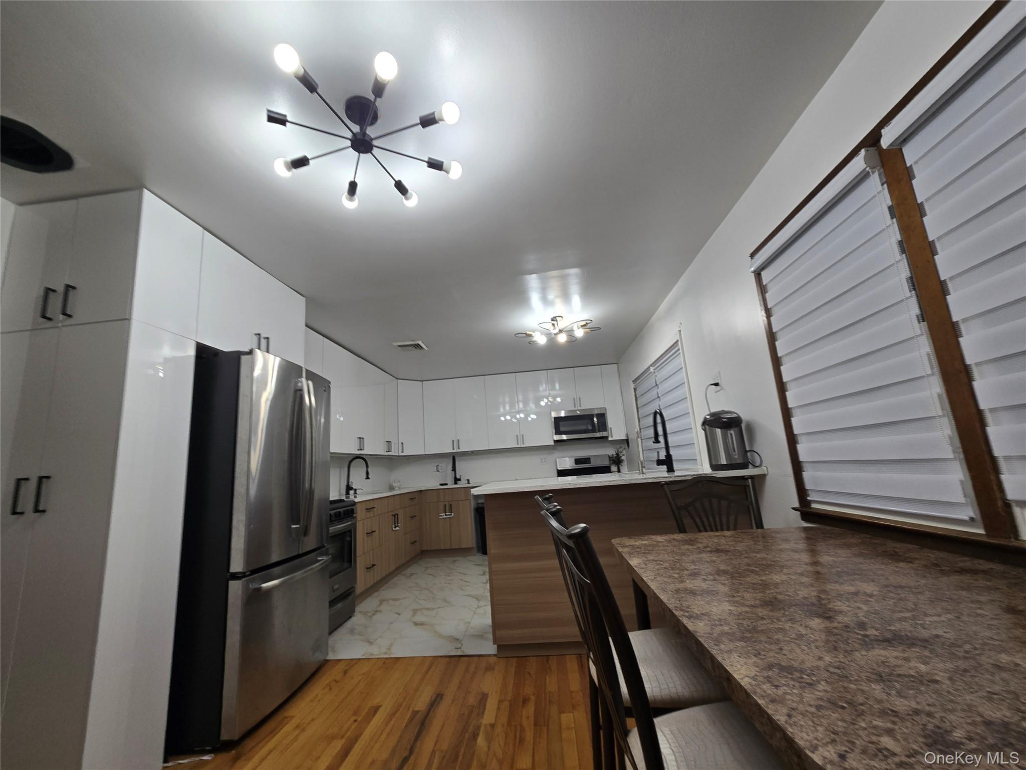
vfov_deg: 89.9
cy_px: 385
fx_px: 385
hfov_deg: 106.2
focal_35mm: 13
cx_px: 513
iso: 50
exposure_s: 1/60
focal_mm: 2.2
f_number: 2.2
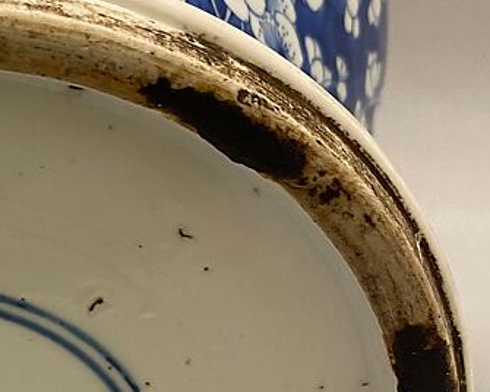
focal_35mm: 91
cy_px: 307
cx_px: -72
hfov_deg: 19.9
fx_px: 1320
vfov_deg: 16.8
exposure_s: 1/60
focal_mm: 4.25
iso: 125
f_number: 1.8
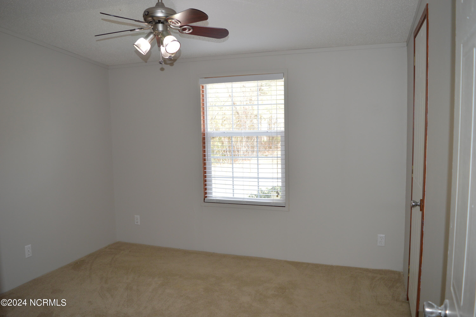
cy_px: 158
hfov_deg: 67.4
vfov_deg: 47.8
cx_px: 238
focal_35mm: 27
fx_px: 357
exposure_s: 1/125
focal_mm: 18
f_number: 4
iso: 360
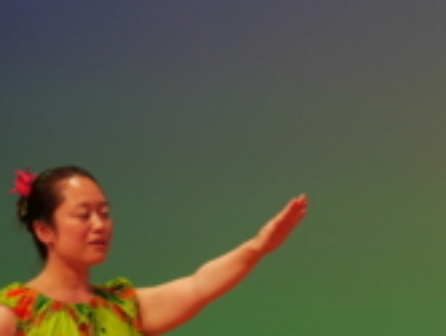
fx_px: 4271
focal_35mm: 331
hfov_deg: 6.0
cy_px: 453
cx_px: 408
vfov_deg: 4.5
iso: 200
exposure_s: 1/200
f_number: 2.8
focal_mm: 55
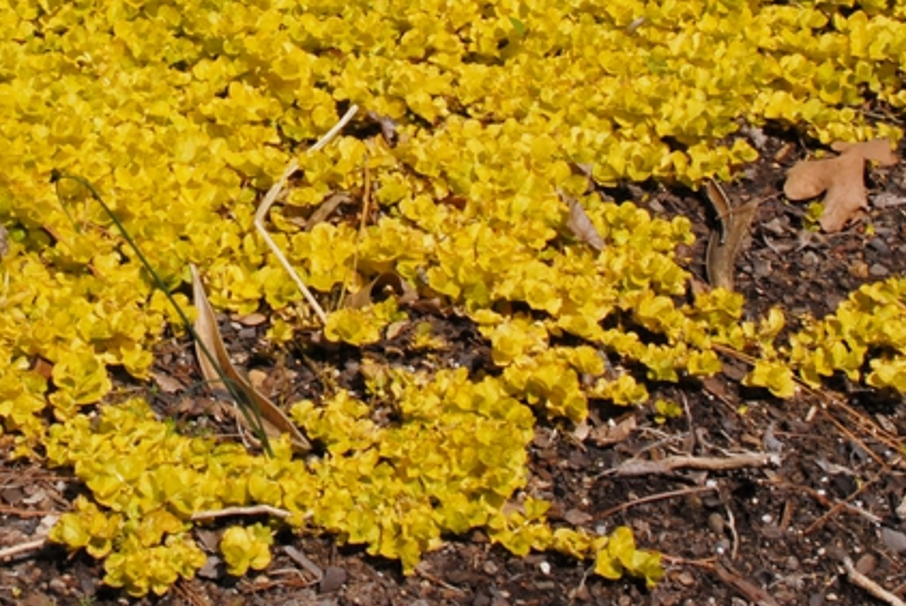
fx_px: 2569
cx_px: 150
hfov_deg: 19.7
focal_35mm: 102
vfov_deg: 13.3
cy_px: -8
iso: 400
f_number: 14
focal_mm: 28
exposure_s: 1/800
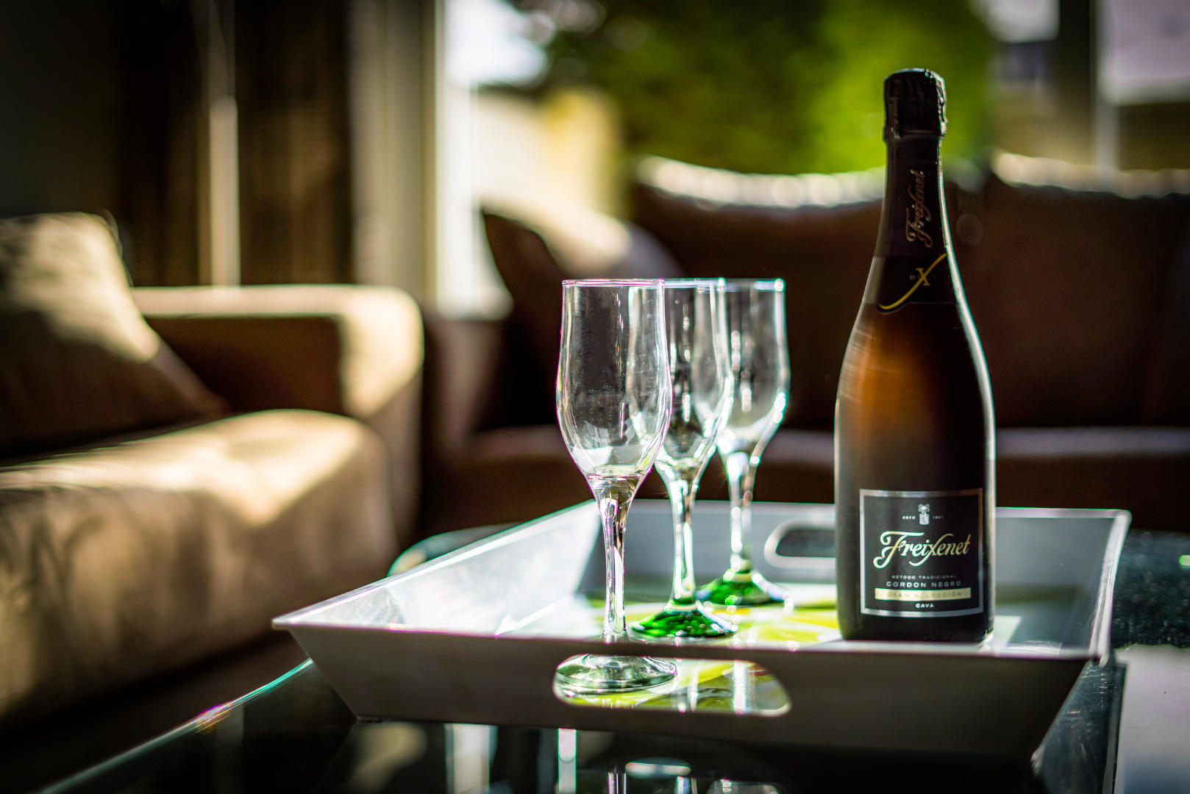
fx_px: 1653
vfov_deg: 27.0
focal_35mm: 50
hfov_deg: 39.6
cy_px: 397
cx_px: 595
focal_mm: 50
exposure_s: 1/1250
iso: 100
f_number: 1.8
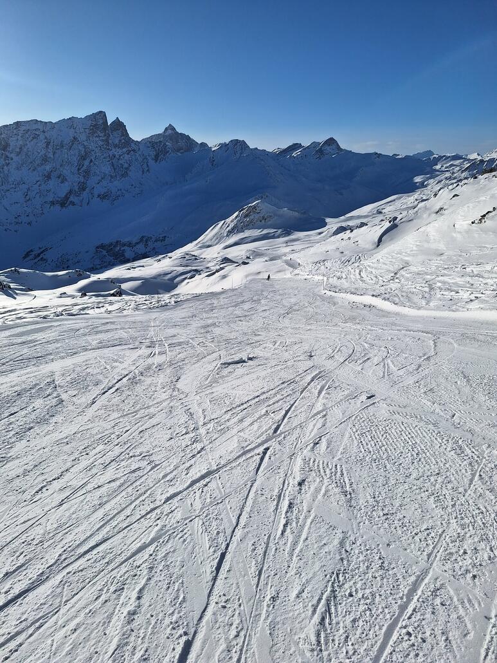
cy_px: 332
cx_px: 248
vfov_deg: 73.9
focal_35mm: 23
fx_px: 440
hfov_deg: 58.9
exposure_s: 1/5291
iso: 40
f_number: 1.8
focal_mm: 5.54
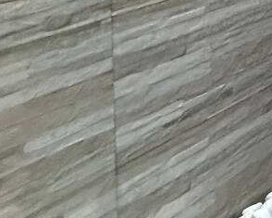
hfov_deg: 17.2
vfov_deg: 18.1
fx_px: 539
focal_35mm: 67
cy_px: -173
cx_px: 586
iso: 640
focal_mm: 2.22
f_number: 2.2
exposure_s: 1/60
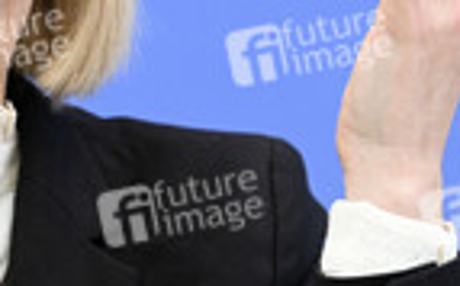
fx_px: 6048
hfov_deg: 4.3
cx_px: -98
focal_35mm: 483
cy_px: -32
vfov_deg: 2.7
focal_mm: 150
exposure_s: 1/400
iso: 4000
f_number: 6.3
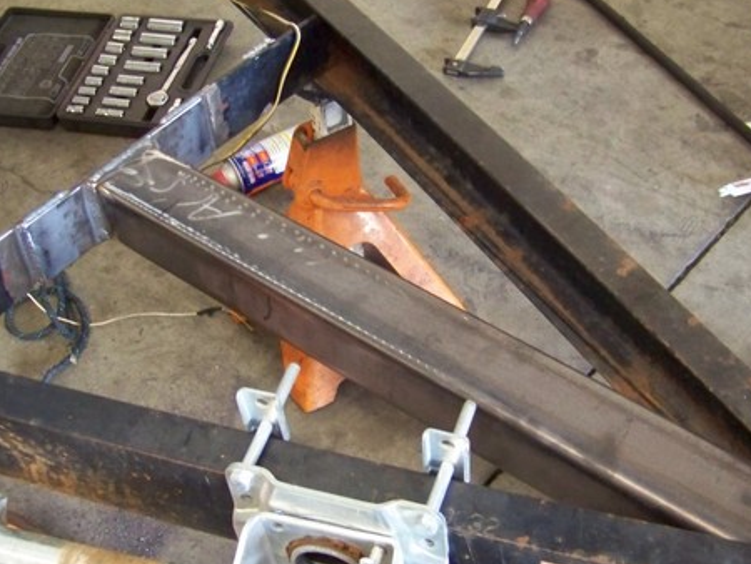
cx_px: 421
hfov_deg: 34.3
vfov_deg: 26.1
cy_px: 335
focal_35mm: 56
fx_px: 1216
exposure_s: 1/10
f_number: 2.8
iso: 400
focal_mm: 5.85
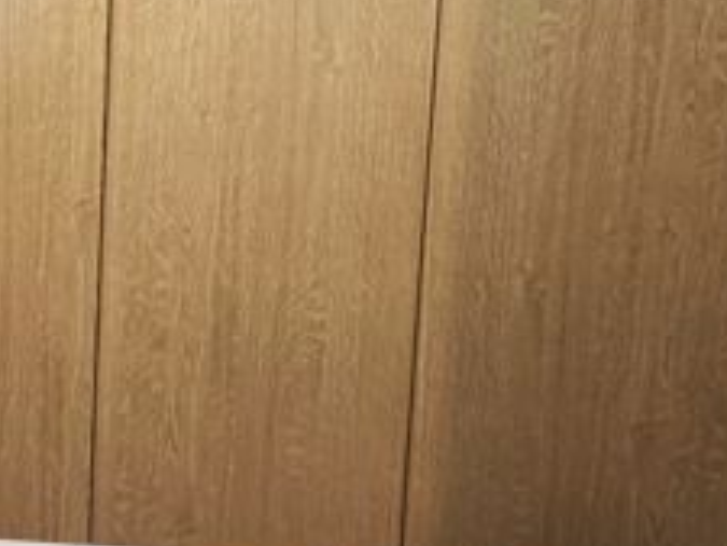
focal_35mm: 72
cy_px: 103
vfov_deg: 20.2
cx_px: -53
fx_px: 1513
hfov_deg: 25.3
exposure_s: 1/33.3
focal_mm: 5.35
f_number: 1.7
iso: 1000
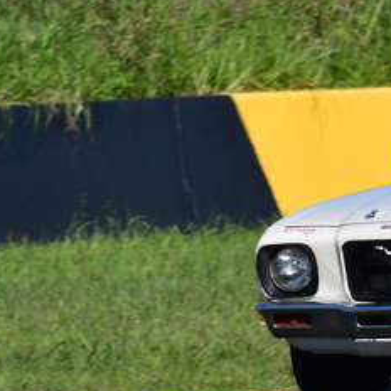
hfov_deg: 0.8
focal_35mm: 2201
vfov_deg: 0.8
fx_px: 28127
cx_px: 654
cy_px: 52
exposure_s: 1/640
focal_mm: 500
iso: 400
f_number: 13
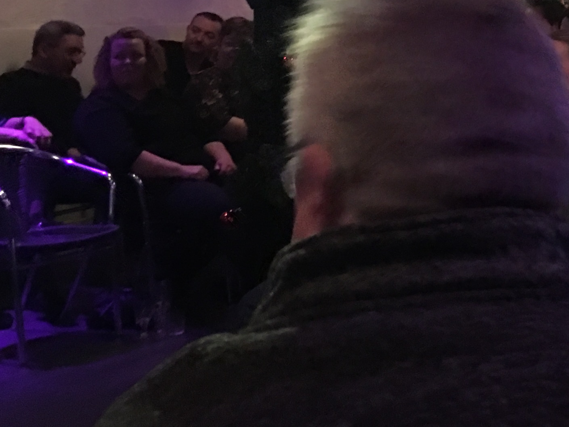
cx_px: 788
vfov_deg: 17.2
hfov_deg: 20.9
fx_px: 1364
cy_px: -38
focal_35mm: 83
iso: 125
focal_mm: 4.15
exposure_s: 1/4
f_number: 2.2
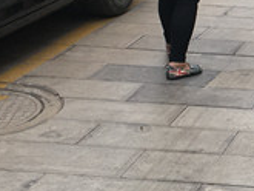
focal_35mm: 137
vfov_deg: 10.5
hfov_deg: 13.5
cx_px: 396
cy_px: -89
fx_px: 1006
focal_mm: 4.15
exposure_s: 1/409
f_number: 2.2
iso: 25
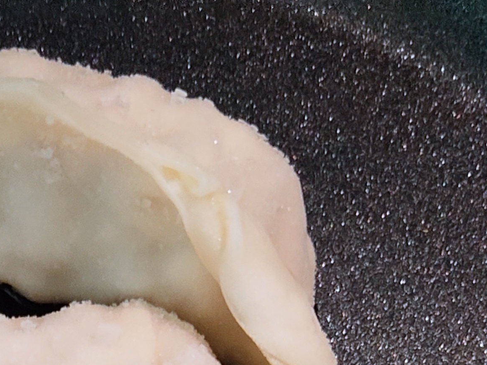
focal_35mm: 146
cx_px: -109
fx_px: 2054
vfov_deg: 9.1
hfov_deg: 13.1
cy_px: 887
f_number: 1.8
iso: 219
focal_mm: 4.35
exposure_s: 1/33
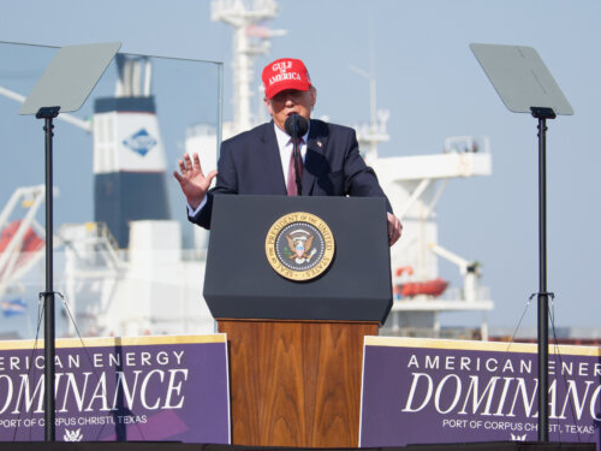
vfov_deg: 6.2
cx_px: 297
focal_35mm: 240
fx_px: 4167
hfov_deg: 8.2
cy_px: 203
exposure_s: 1/1600
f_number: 4
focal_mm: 100
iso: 250
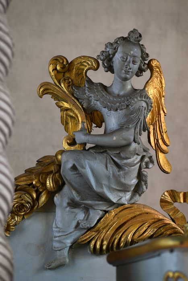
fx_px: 1409
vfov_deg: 11.4
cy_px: 140
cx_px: 94
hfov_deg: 7.6
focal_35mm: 180
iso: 64
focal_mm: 180
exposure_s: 2.5
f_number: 4.5
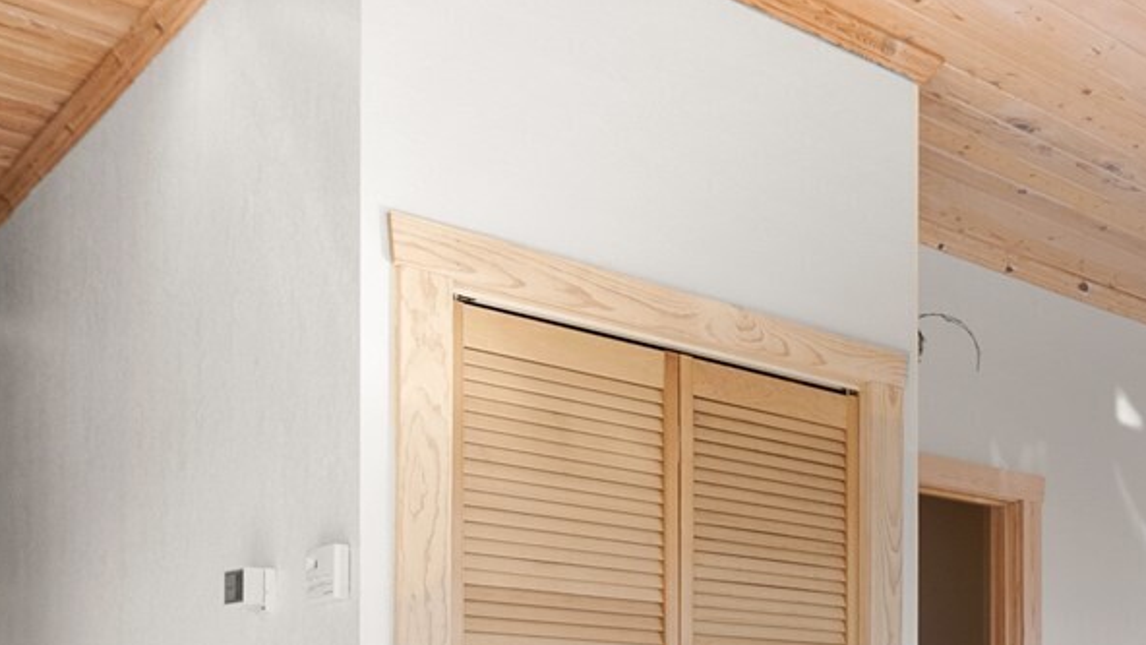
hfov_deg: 41.2
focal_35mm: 42
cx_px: 1184
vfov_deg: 24.6
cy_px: 841
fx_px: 1276
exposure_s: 1/100
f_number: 3.2
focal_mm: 14
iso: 400
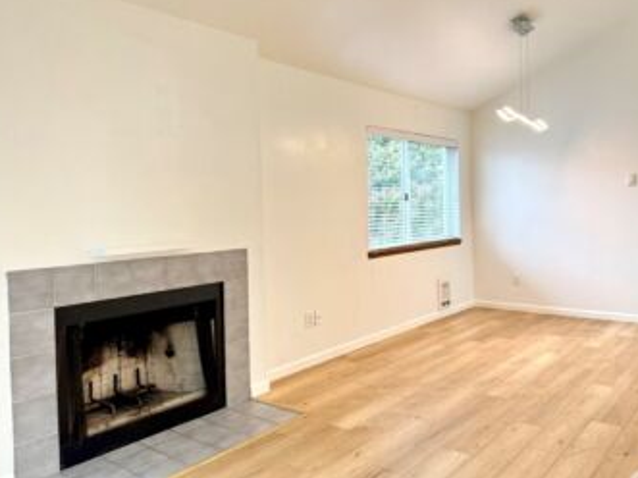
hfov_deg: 61.4
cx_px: 368
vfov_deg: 48.1
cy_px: 214
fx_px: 534
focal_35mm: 29
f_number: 1.78
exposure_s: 1/60
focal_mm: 6.76
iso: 125
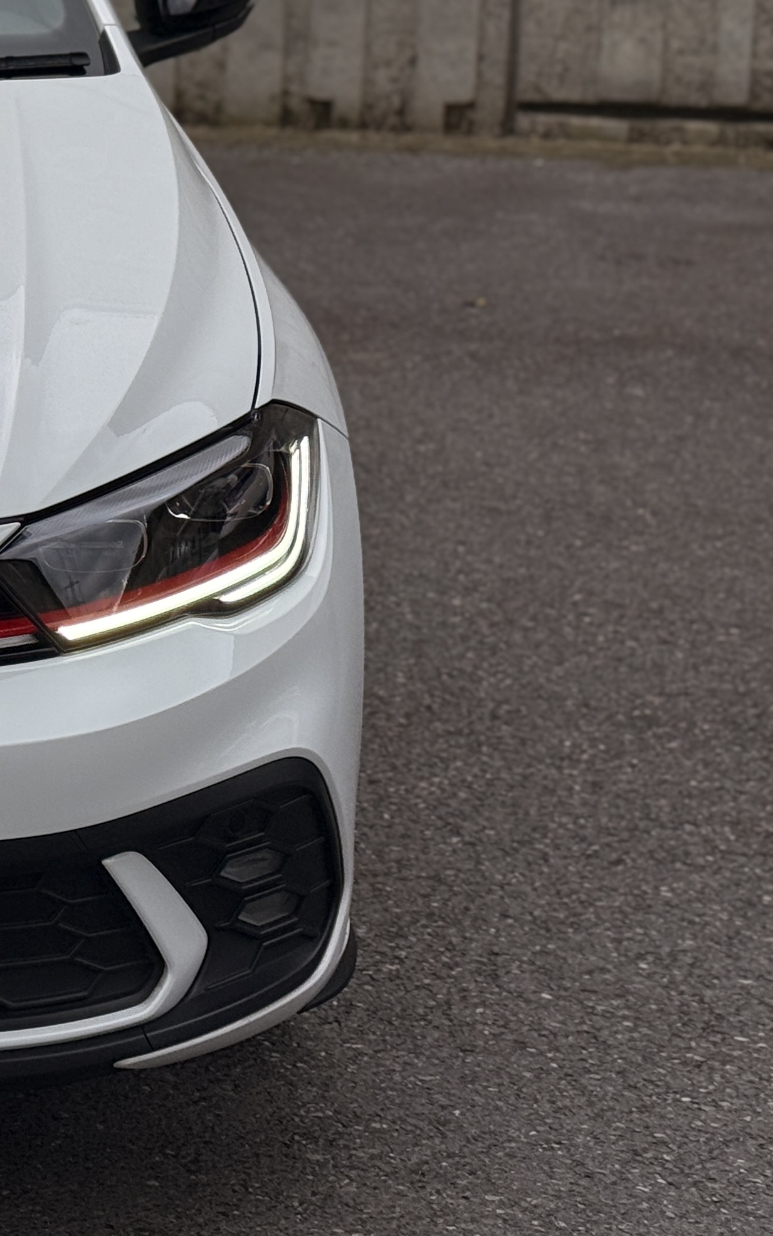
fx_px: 3506
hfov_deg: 11.9
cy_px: 334
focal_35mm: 104
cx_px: -474
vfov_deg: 19.9
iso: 64
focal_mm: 6.76
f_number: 1.78
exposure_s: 1/2865
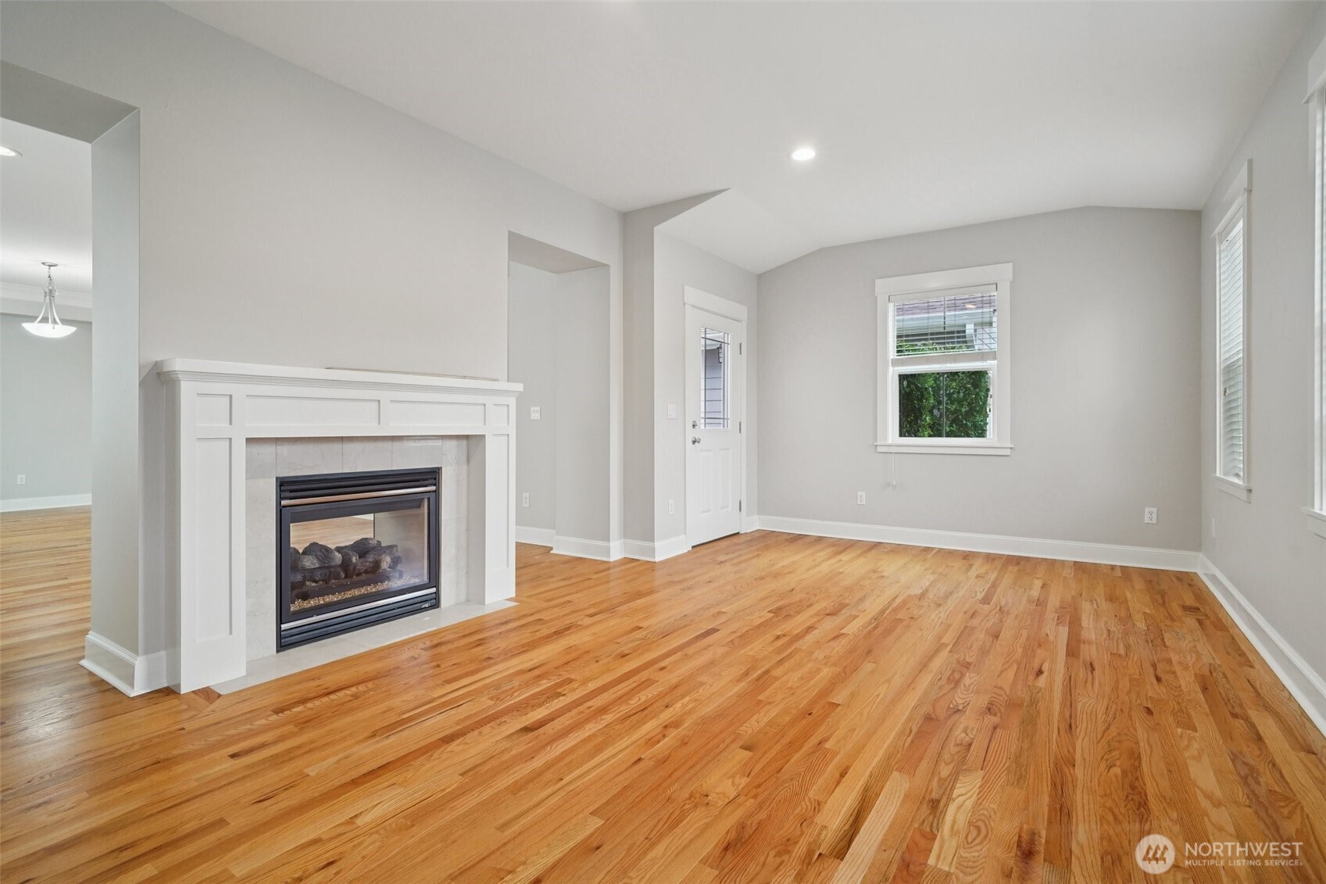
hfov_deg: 96.7
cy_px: 442
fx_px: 589
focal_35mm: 16
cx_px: 663
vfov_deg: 73.7
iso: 1600
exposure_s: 1/20
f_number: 8
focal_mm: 16
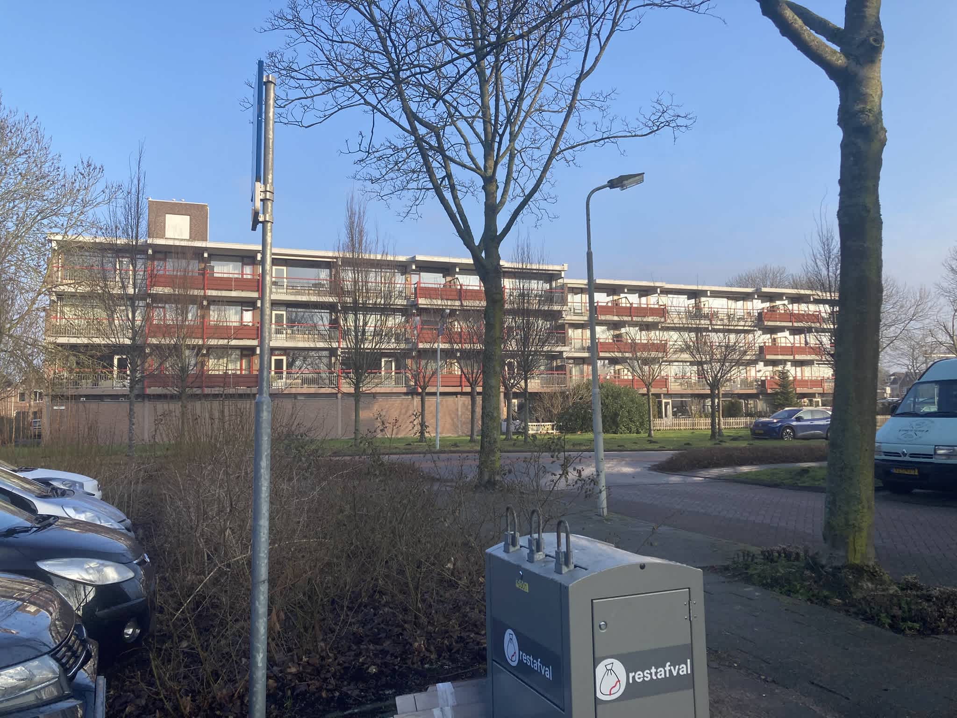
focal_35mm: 28
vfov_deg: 49.7
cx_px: 478
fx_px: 774
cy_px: 359
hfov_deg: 63.4
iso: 20
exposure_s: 1/716
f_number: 1.8
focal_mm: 4
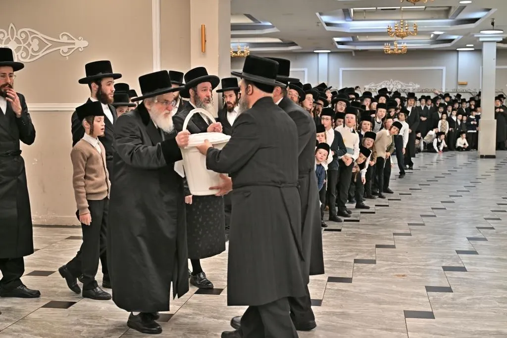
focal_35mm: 52
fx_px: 732
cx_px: 254
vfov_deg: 26.0
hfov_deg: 38.2
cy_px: 169
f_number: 4
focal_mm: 52
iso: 400
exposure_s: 1/160
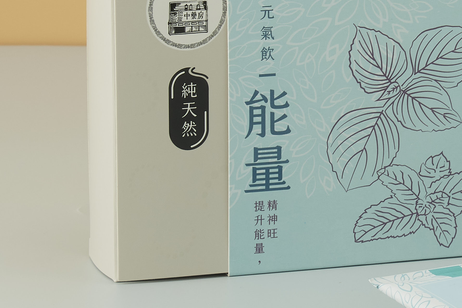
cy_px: 67
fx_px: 4632
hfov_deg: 5.7
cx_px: 471
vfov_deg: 3.8
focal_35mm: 361
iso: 100
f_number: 11
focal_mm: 78
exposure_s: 1/250
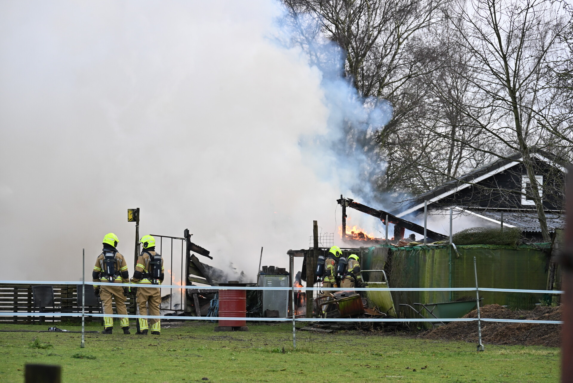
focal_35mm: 180
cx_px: 286
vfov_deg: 7.6
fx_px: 2866
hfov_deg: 11.4
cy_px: 192
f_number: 11
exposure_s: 1/200
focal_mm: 180
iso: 800
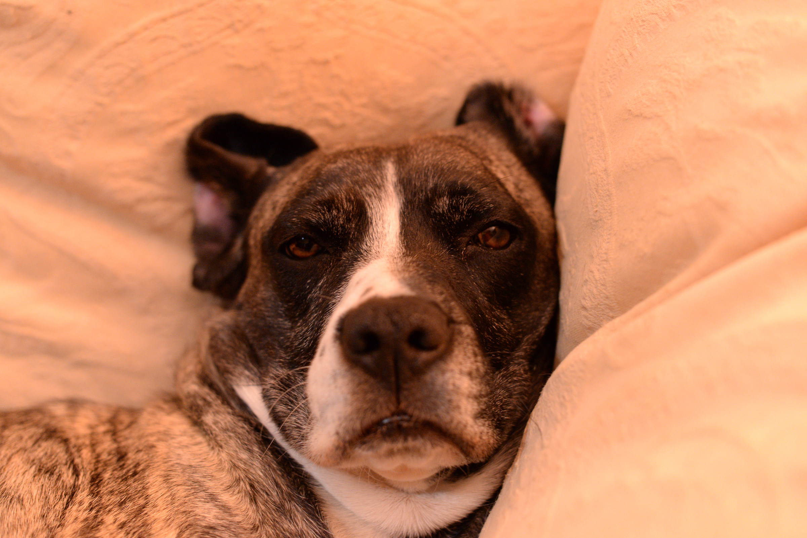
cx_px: 404
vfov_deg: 27.0
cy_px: 269
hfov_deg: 39.6
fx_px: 1121
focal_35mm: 50
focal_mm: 50
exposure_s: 1/40
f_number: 3.2
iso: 3200
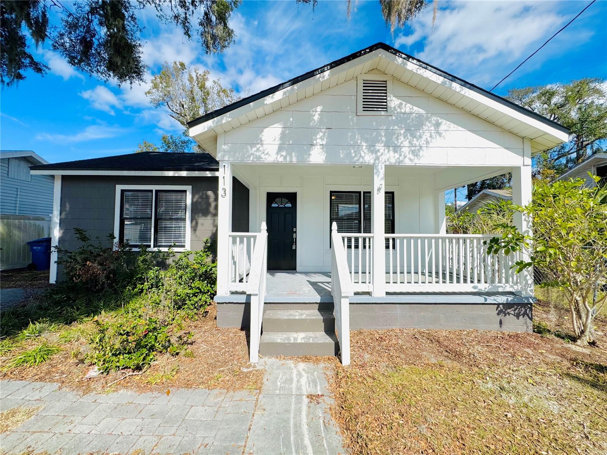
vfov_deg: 85.7
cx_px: 304
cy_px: 228
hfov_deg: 102.1
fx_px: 245
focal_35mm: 14
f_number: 2.2
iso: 40
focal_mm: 2.22
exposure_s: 1/3906
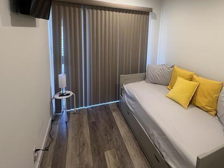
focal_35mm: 19
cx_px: 140
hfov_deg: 83.1
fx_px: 123
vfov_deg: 66.2
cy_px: 52
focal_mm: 1.57
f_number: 1.8
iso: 200
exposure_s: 1/61
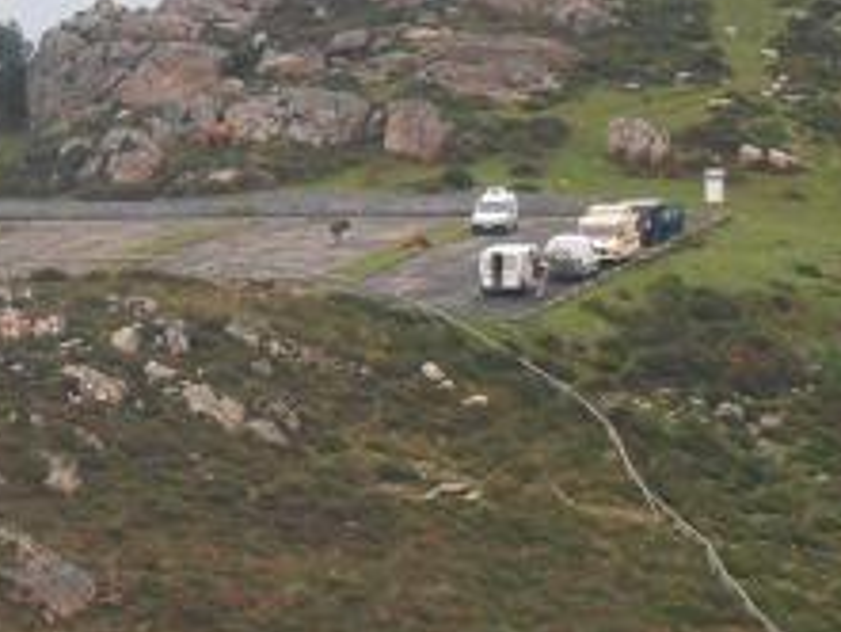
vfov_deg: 3.7
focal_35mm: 397
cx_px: 274
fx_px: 9650
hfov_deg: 5.0
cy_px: 263
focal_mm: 29.44
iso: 400
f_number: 5.9
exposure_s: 1/400
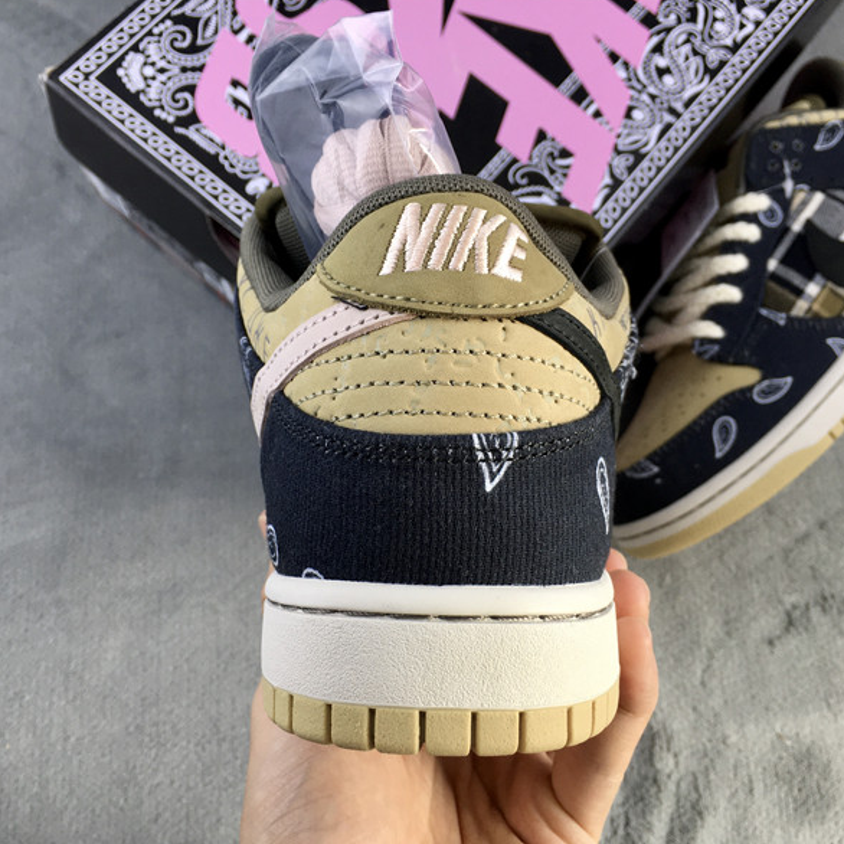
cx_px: 436
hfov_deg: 47.2
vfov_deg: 47.2
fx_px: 965
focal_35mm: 35
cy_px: 423
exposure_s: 1/100
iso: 40
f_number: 2.2
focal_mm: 4.15
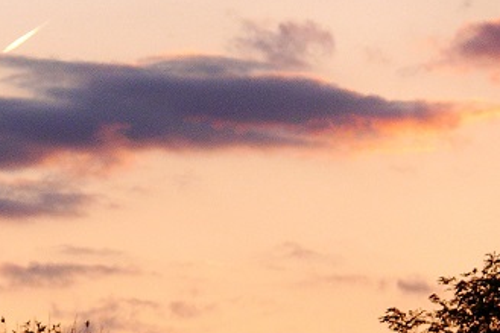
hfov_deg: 2.7
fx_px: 10619
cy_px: 414
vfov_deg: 1.8
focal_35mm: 765
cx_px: -144
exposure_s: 1/200
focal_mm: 56.1
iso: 100
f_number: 4.5
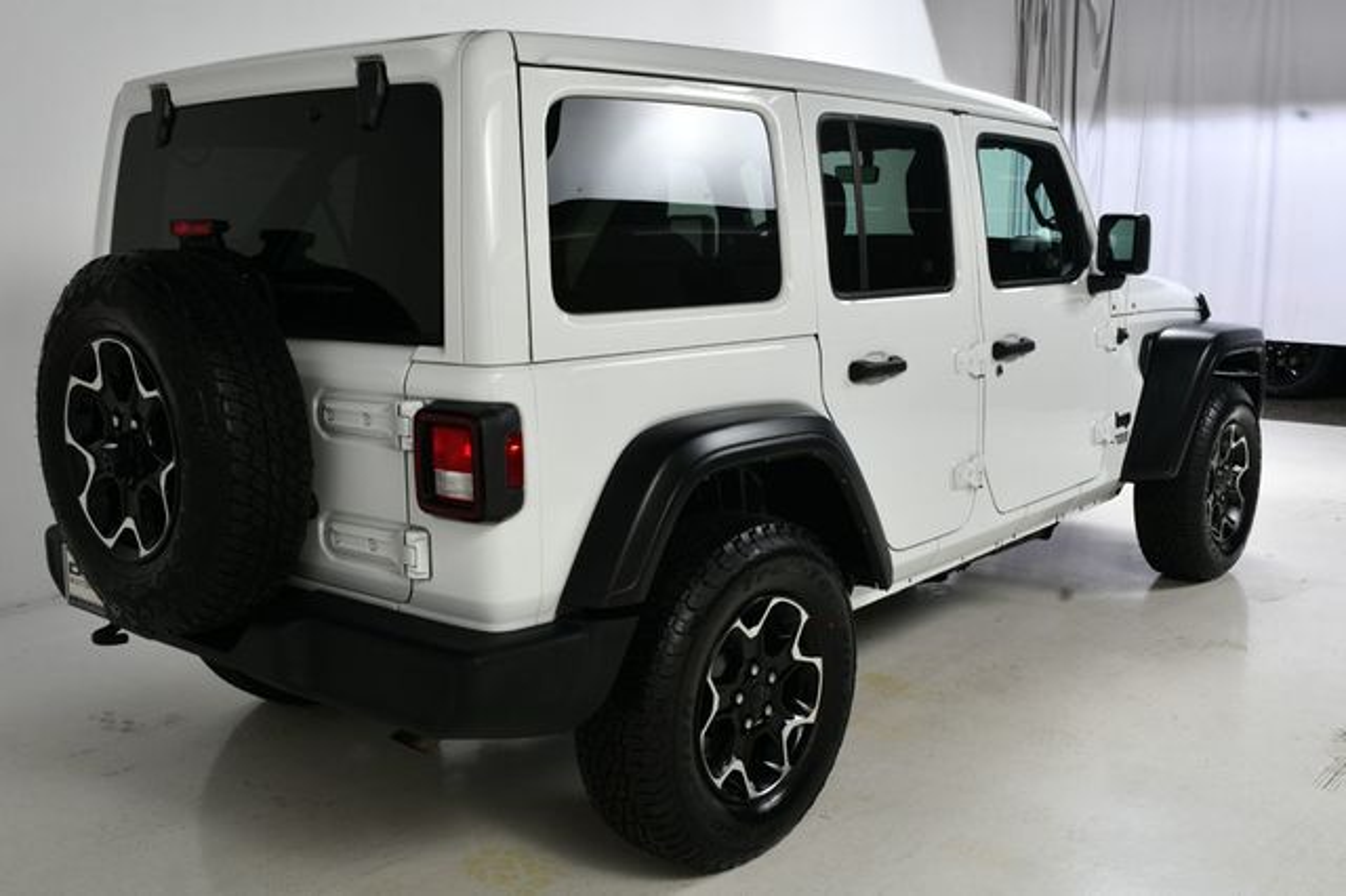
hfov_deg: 53.2
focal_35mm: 36
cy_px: 448
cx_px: 673
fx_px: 1345
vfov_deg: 36.8
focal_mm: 24
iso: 100
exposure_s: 1/160
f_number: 13
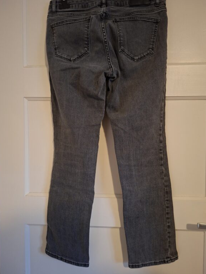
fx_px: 190
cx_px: 104
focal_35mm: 24
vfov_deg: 71.6
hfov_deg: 56.8
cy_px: 137
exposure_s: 1/20
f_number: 1.8
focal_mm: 5.54
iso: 800
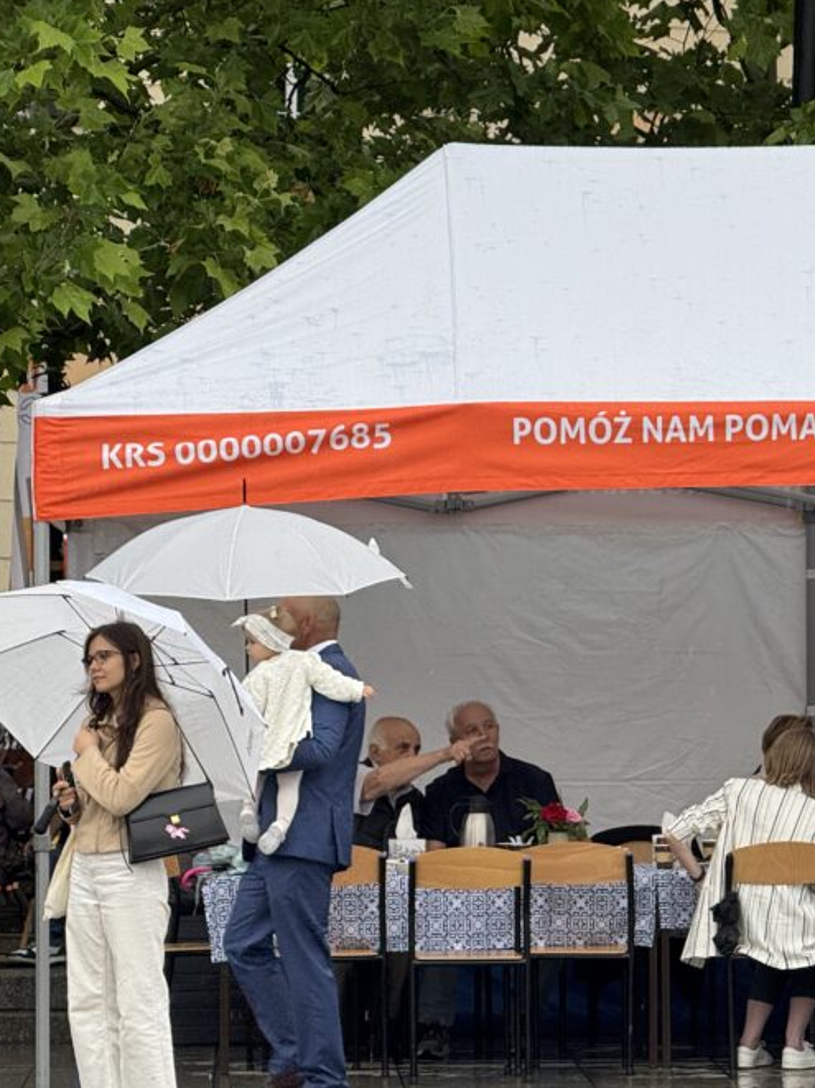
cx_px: 818
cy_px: 616
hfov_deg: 7.9
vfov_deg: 10.6
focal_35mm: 186
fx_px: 5845
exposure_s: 1/143
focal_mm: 15.66
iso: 50
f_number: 2.8
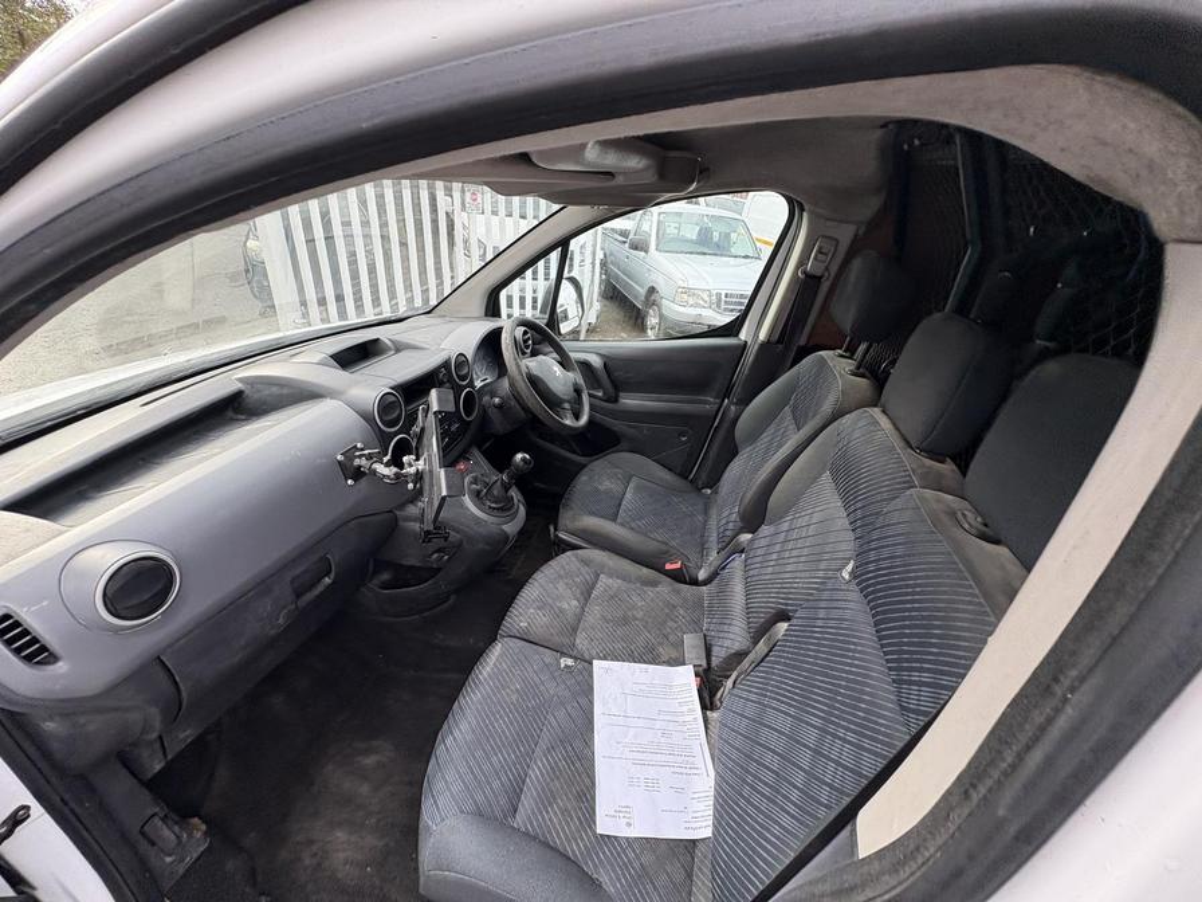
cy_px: 451
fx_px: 486
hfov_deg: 102.1
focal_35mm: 14
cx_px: 601
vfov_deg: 85.7
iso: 80
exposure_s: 1/137
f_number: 2.2
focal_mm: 2.22
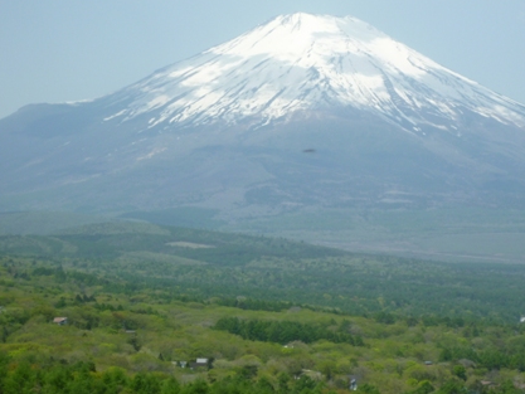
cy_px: 240
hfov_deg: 17.0
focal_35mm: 115
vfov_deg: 12.9
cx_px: 399
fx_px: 1745
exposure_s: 1/400
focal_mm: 13.2
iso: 80
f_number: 4.9
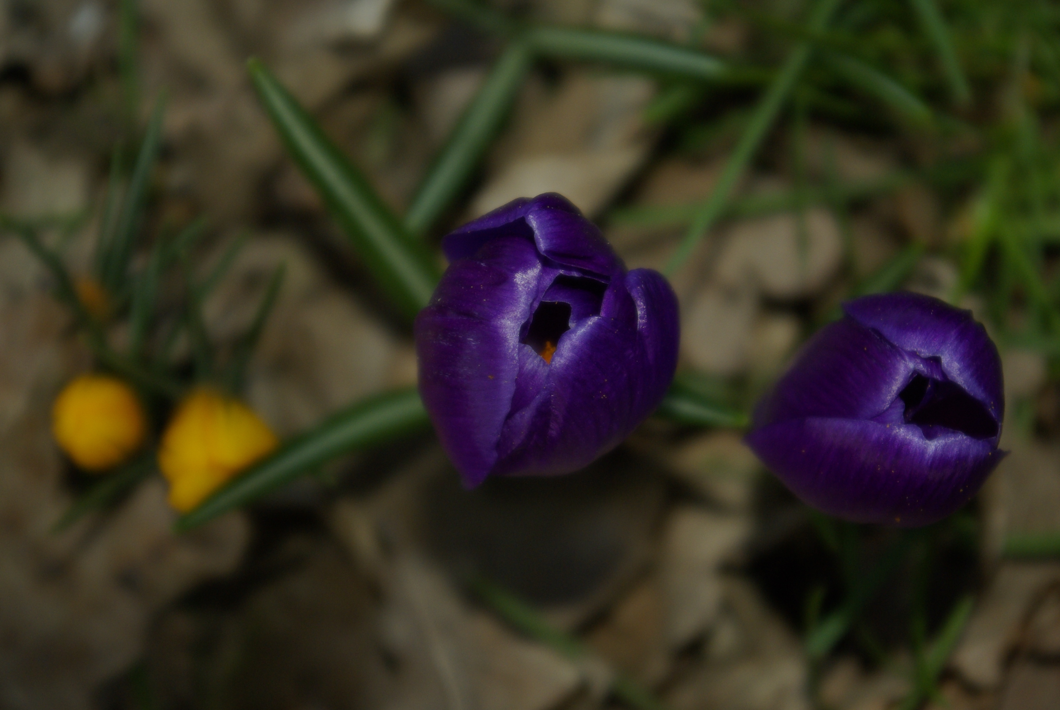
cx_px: 531
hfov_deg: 19.9
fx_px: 3025
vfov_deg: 13.4
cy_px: 356
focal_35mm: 103
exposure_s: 1/180
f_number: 6.7
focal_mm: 55
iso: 280
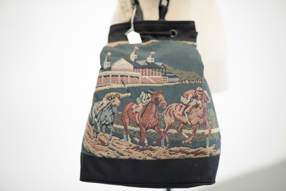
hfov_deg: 39.6
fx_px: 397
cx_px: 143
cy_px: 96
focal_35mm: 50
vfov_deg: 27.0
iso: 200
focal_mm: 50
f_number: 1.6
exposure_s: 1/125
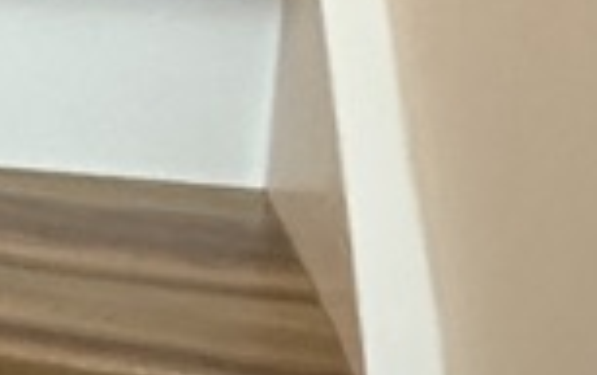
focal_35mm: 99
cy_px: -90
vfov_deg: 12.9
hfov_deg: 19.8
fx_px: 1613
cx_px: -101
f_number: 2.2
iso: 1250
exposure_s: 1/34
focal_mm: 2.22
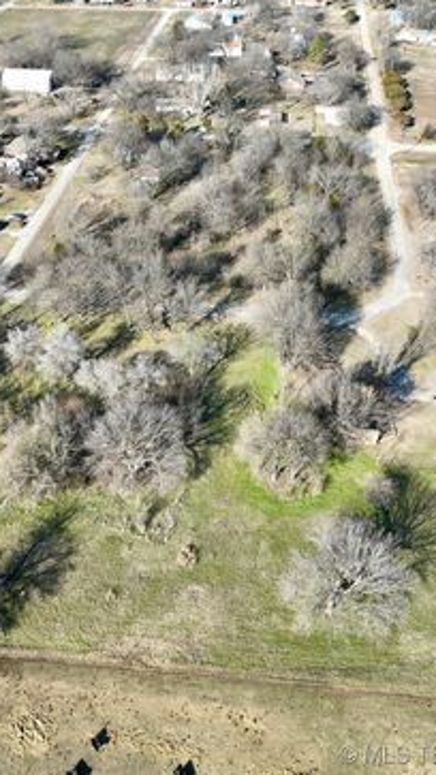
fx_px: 740
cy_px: 378
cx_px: 147
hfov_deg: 32.6
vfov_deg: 55.3
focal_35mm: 36
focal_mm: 12.29
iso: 100
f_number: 2.8
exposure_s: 1/800
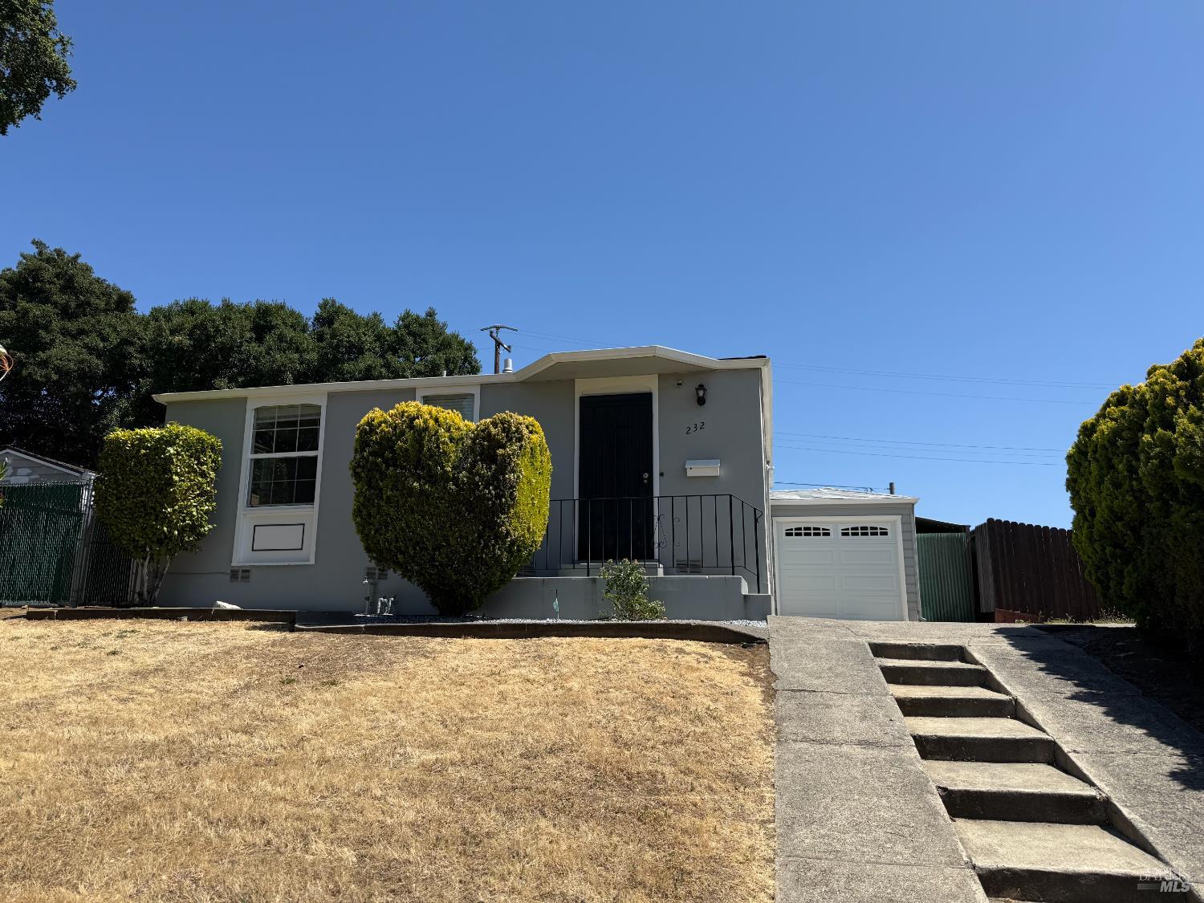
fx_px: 835
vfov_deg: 56.8
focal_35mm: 24
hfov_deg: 71.6
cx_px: 602
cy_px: 452
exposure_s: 1/4975
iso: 80
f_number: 1.78
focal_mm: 6.76
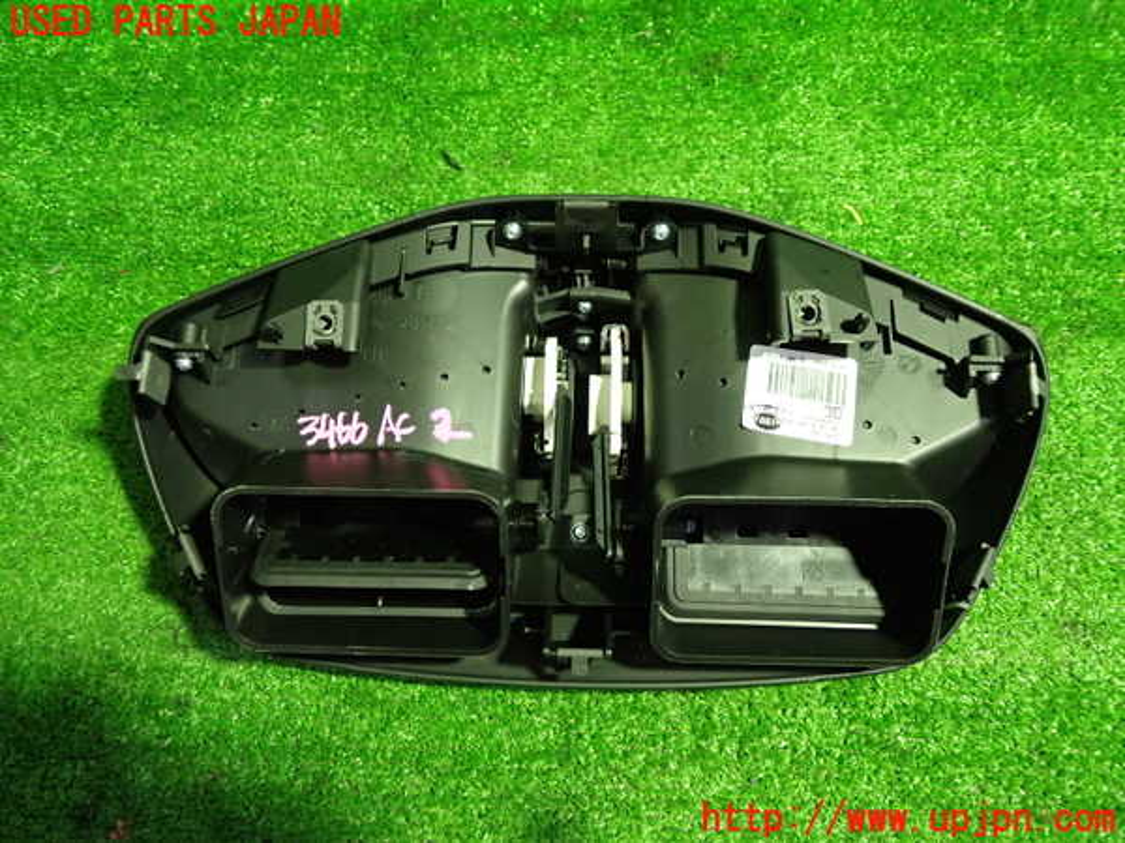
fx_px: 975
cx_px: 562
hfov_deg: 60.0
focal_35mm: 30
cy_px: 422
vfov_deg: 46.8
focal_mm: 5.4
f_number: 2.3
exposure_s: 1/30
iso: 500
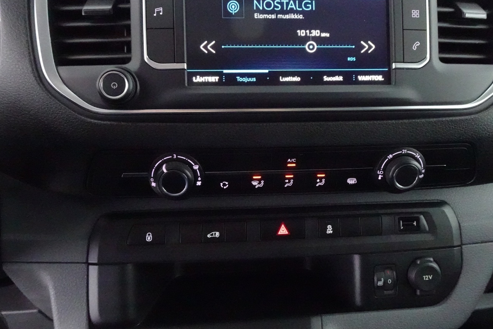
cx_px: 267
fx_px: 383
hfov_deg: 65.4
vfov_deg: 46.3
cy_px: 143
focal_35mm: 28
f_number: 3.5
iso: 3200
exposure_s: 1/15
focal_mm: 4.25
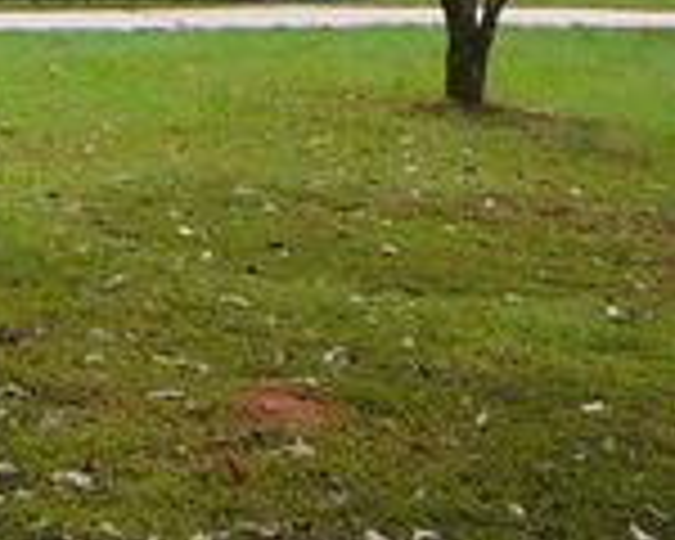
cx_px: -446
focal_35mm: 114
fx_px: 2277
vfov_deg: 12.8
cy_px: -268
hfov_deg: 15.1
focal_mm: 5.2
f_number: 2.8
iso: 80
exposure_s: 1/125
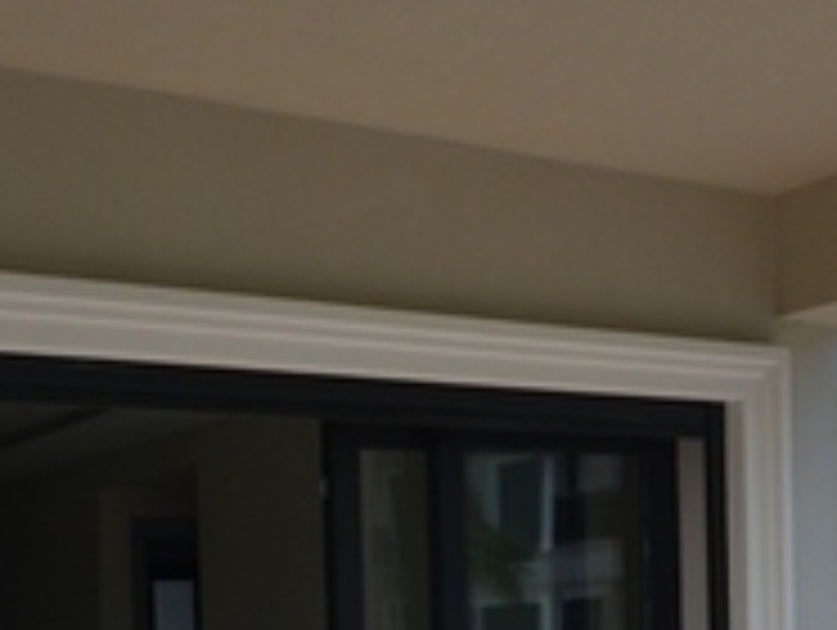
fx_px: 1356
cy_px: 680
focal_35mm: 56
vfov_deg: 24.5
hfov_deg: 33.0
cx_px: 124
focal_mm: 10
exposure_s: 1/400
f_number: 11
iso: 200
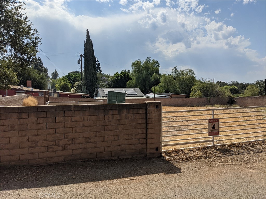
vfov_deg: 51.4
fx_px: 207
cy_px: 100
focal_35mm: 27
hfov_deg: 65.3
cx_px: 133
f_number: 1.73
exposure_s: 1/11765
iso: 101
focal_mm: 4.38
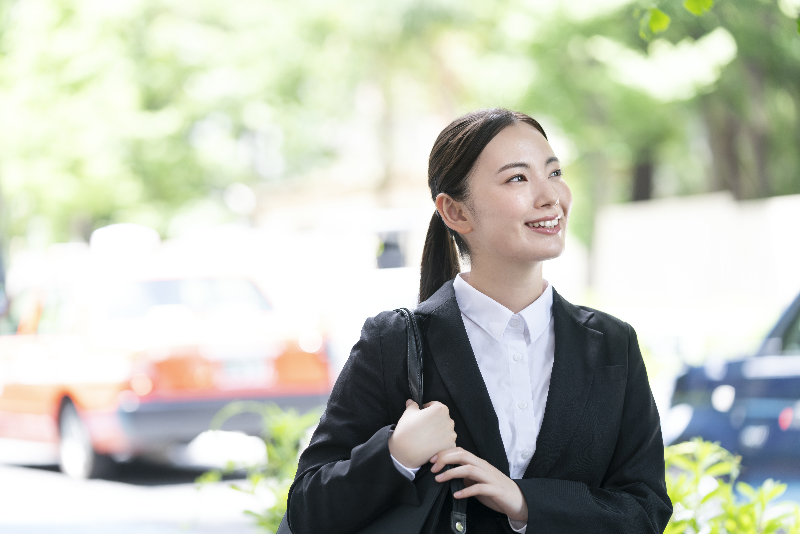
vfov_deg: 11.6
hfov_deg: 17.3
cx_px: 400
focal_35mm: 118
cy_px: 267
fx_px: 2622
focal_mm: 118
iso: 160
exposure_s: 1/125
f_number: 3.2
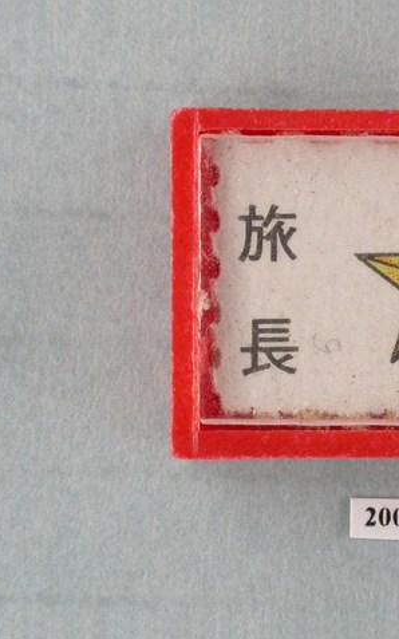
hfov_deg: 6.4
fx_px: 3568
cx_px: 400
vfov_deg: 10.2
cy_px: 320
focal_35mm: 205
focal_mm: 29.9
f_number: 6.2
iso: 200
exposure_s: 1/30
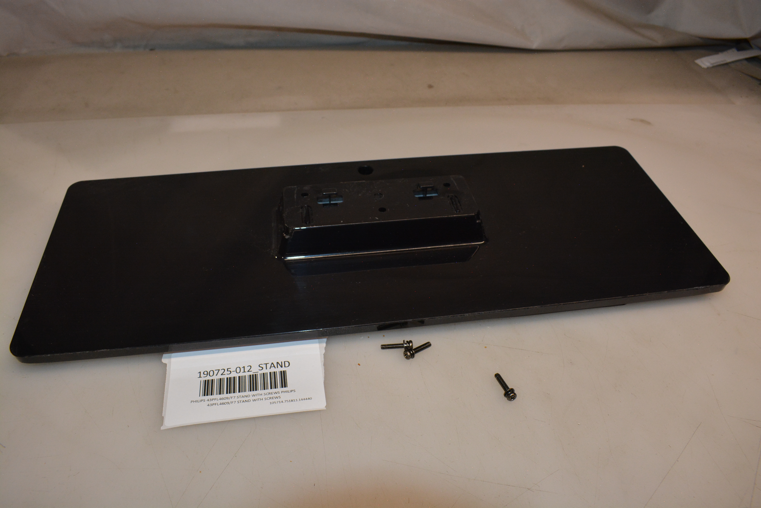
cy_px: 254
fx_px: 571
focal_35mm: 27
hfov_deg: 67.4
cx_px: 380
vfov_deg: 48.0
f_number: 7.1
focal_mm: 18
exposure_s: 1/200
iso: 1000
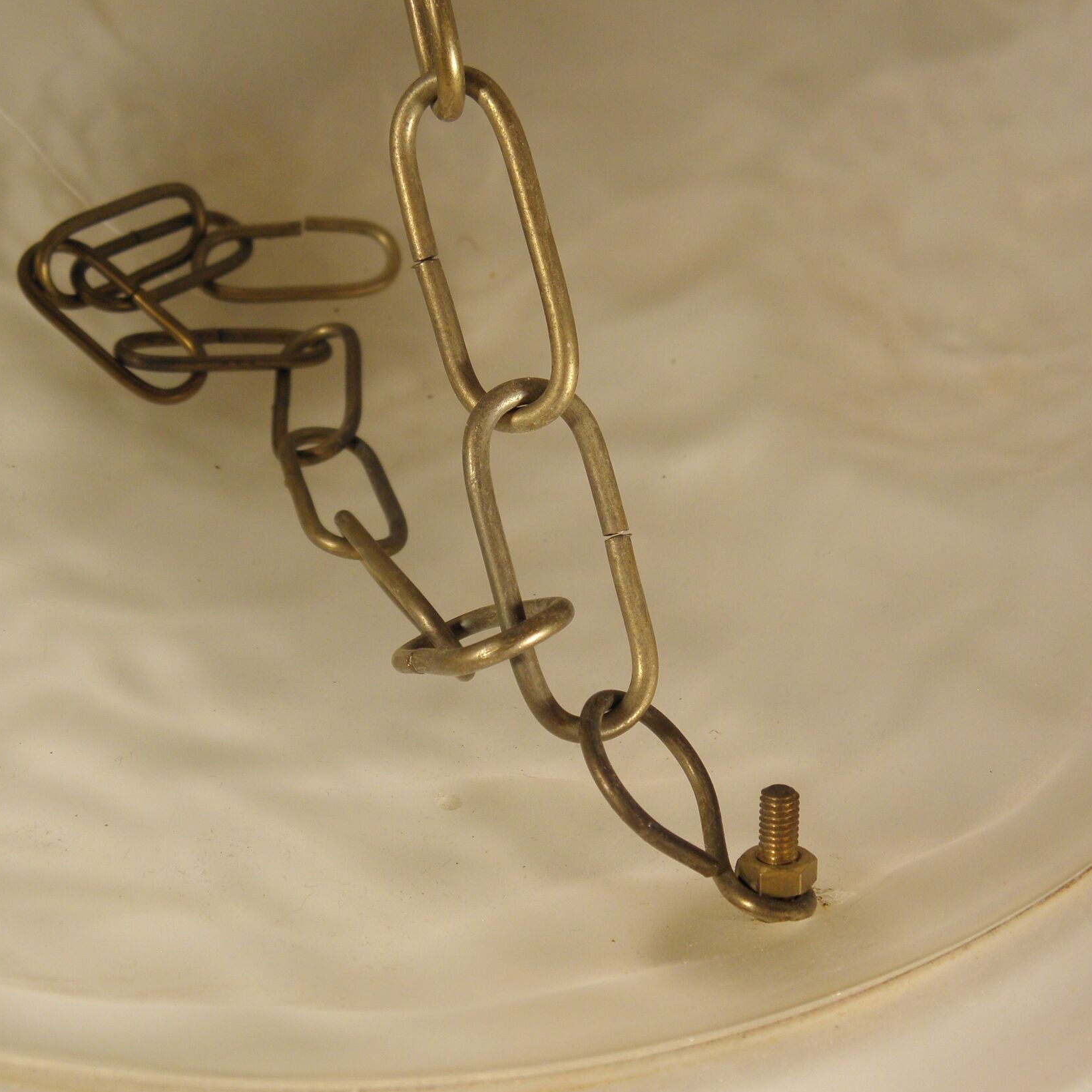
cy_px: 548
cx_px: 561
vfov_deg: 41.9
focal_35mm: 40
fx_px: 1428
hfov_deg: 41.9
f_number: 3.5
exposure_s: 1/40
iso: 100
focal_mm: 5.2
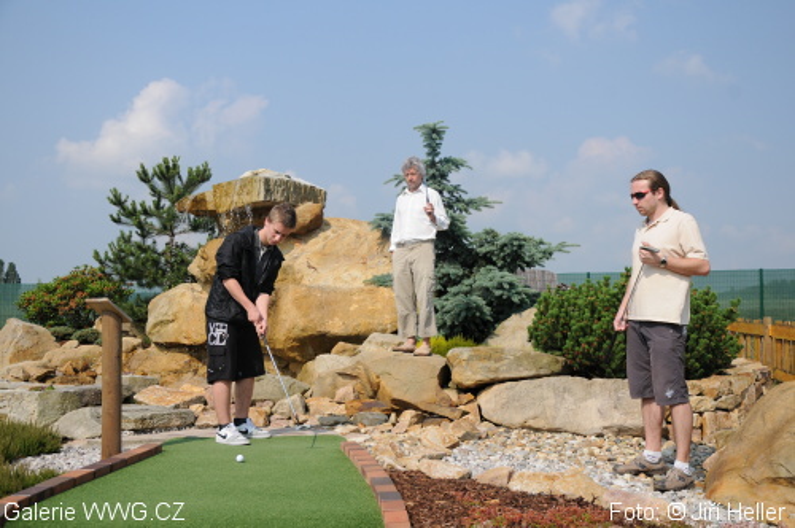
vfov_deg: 29.8
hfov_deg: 43.7
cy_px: 264
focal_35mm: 45
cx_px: 398
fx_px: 992
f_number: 7.1
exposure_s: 1/1000
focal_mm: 30
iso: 200
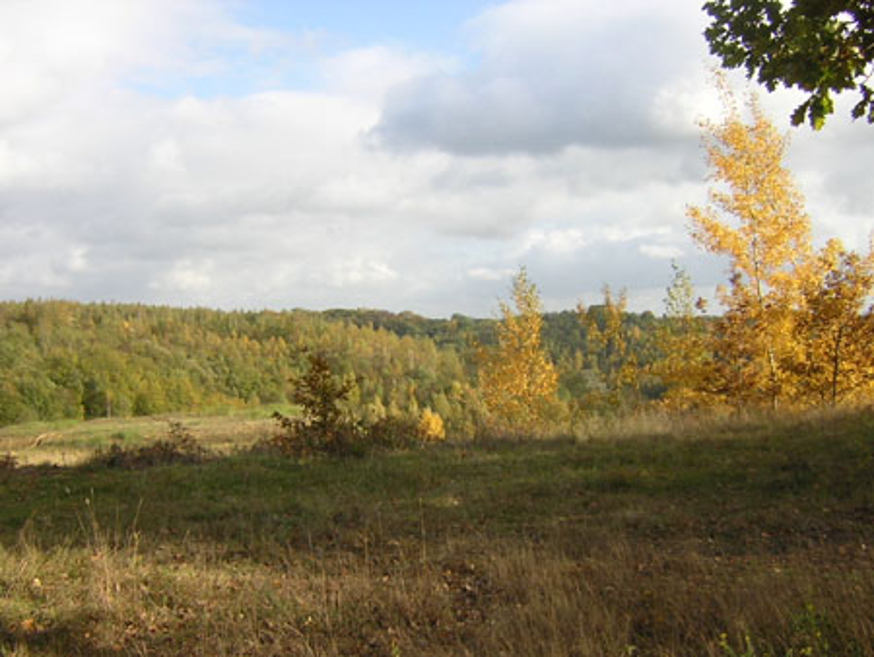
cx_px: 437
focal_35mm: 36
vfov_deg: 39.7
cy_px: 328
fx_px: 909
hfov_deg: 51.3
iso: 100
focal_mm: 4.7
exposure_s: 1/167
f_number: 5.2
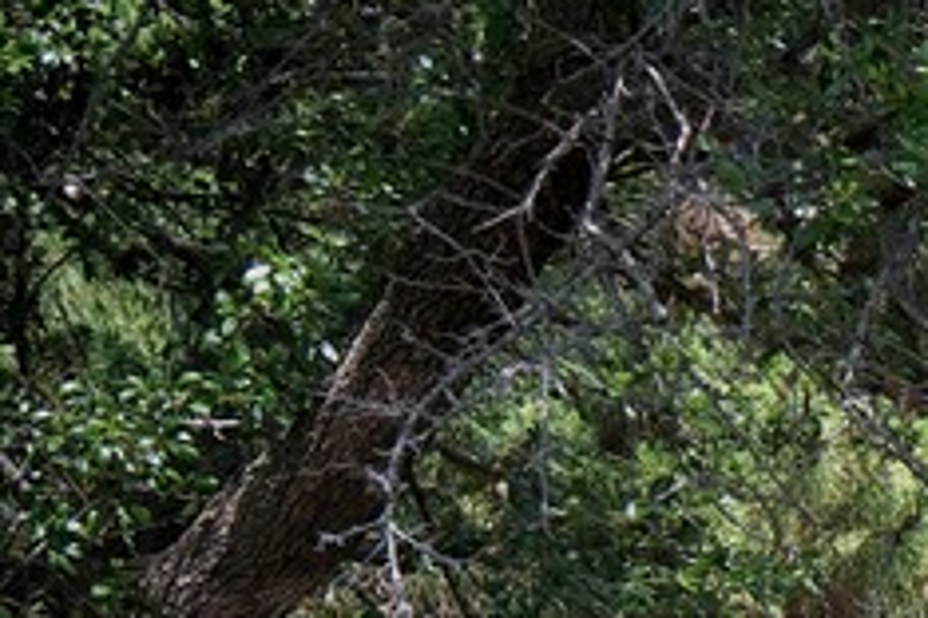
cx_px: 2522
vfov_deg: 3.7
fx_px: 9305
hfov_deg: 5.4
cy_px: 1549
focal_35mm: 361
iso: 100
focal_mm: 66
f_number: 5
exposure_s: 1/160
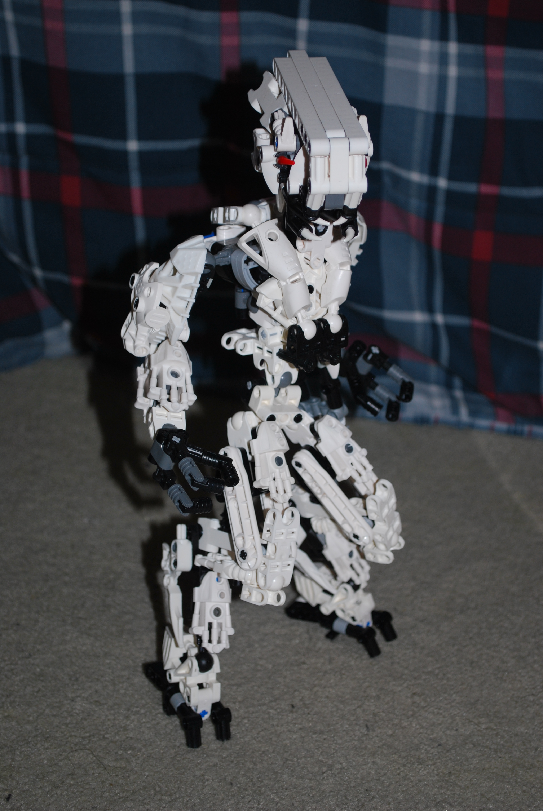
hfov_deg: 20.7
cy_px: 406
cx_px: 272
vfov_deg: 30.5
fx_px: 1489
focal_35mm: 66
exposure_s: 1/60
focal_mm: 44
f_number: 5.3
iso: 200
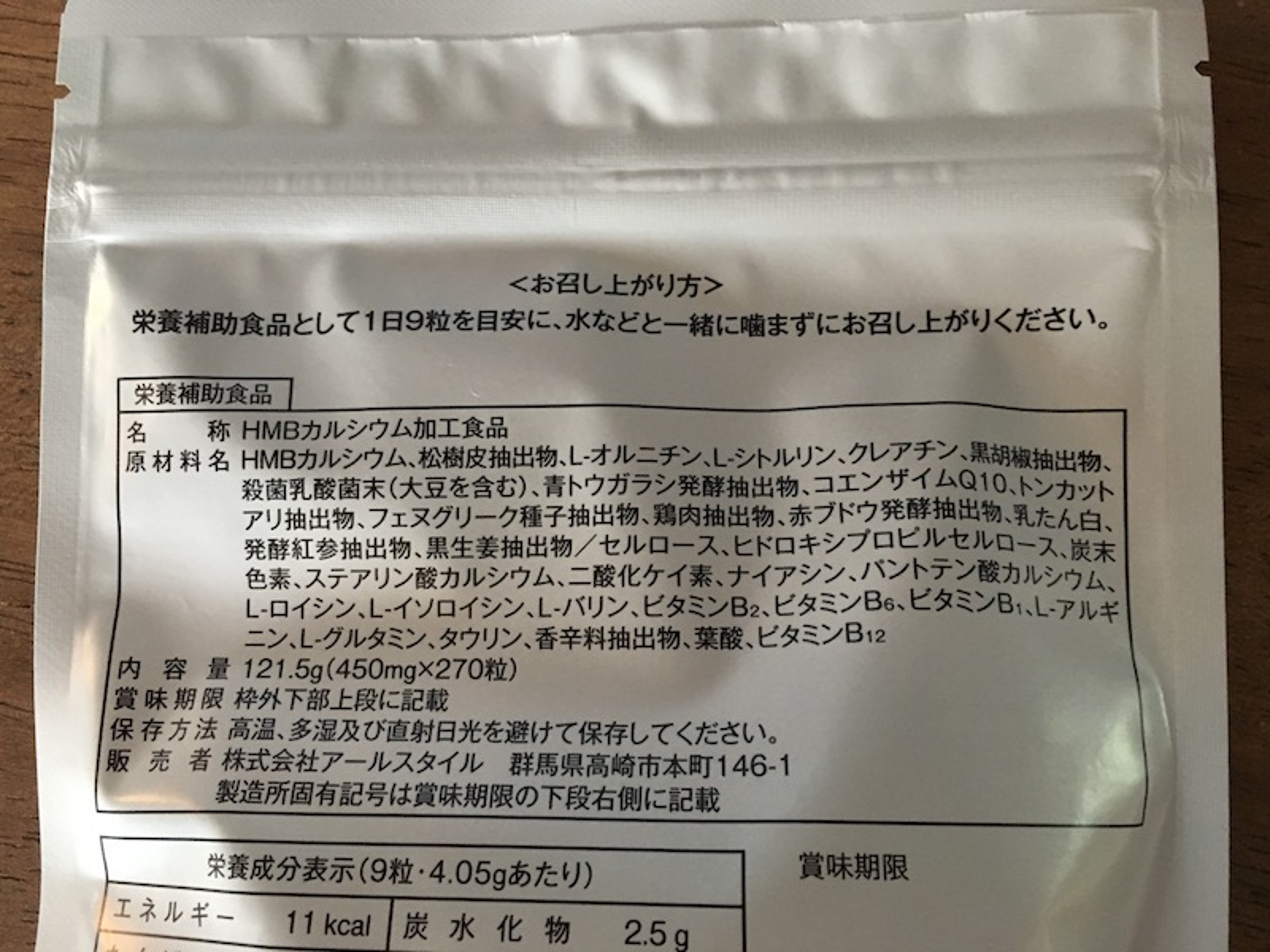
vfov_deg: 48.2
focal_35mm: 29
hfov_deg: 61.7
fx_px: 1064
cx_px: 635
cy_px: 476
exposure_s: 1/20
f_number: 2.2
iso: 200
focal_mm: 4.15
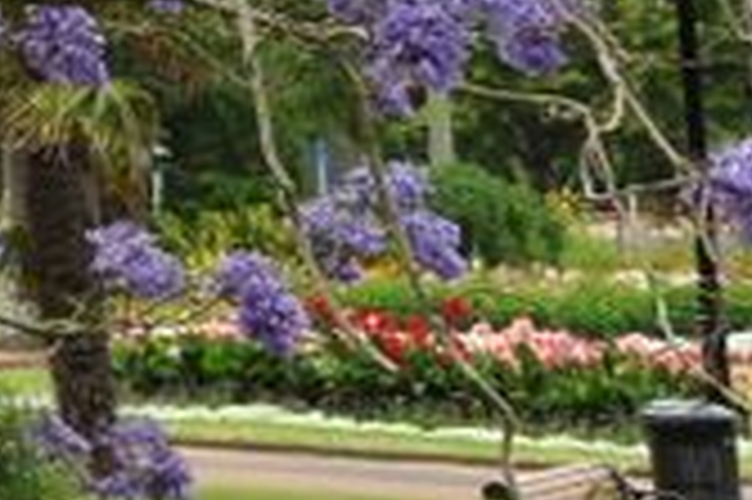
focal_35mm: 202
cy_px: -550
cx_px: -1545
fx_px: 4215
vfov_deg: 6.6
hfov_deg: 8.5
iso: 200
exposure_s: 1/125
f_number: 9
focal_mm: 22
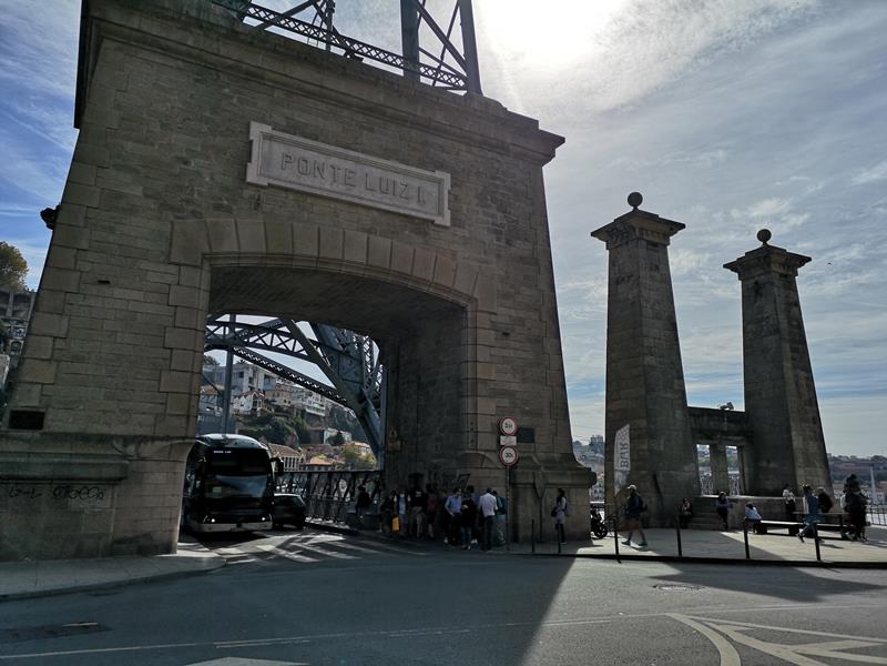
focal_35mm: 27
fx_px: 692
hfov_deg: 65.3
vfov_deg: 51.4
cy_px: 333
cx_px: 444
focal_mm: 3.95
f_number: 1.8
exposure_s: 1/6993
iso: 50
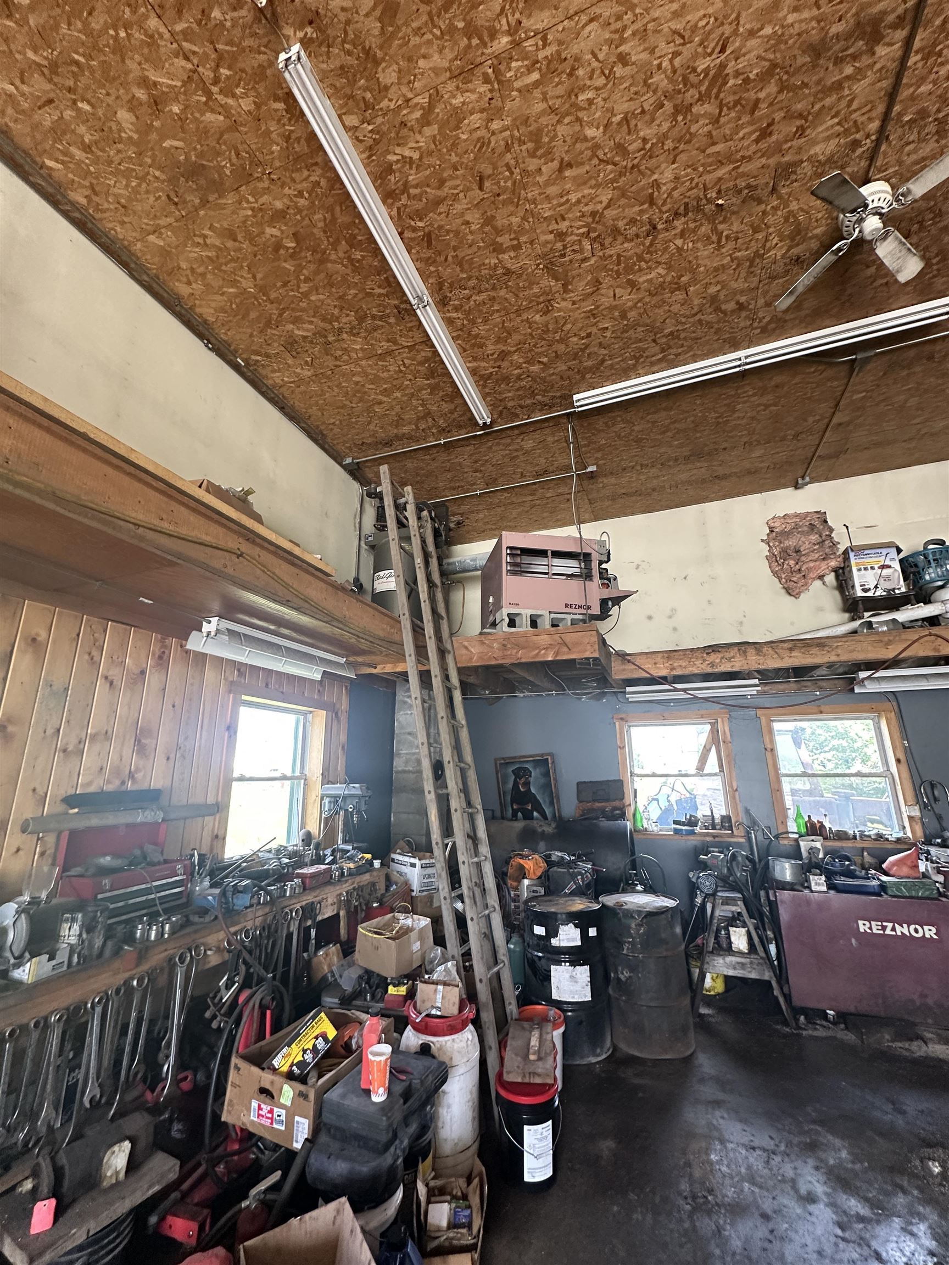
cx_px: 474
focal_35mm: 14
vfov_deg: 102.1
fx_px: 512
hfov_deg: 85.7
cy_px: 632
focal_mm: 2.22
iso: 320
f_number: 2.2
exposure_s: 1/99
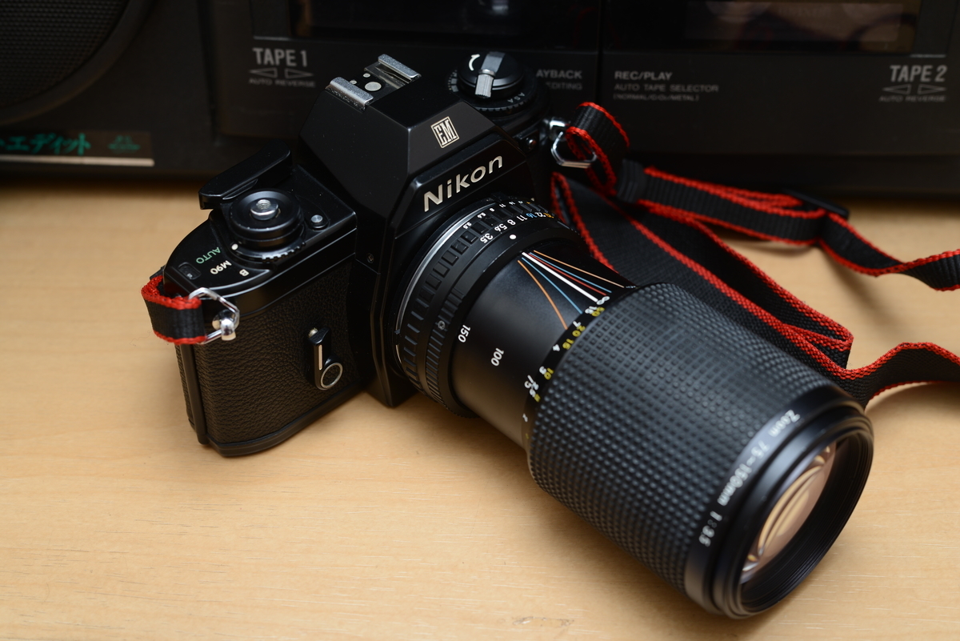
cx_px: 480
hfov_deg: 39.6
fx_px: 1334
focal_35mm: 50
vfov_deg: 27.0
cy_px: 320
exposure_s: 1/200
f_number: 5.6
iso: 200
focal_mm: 50
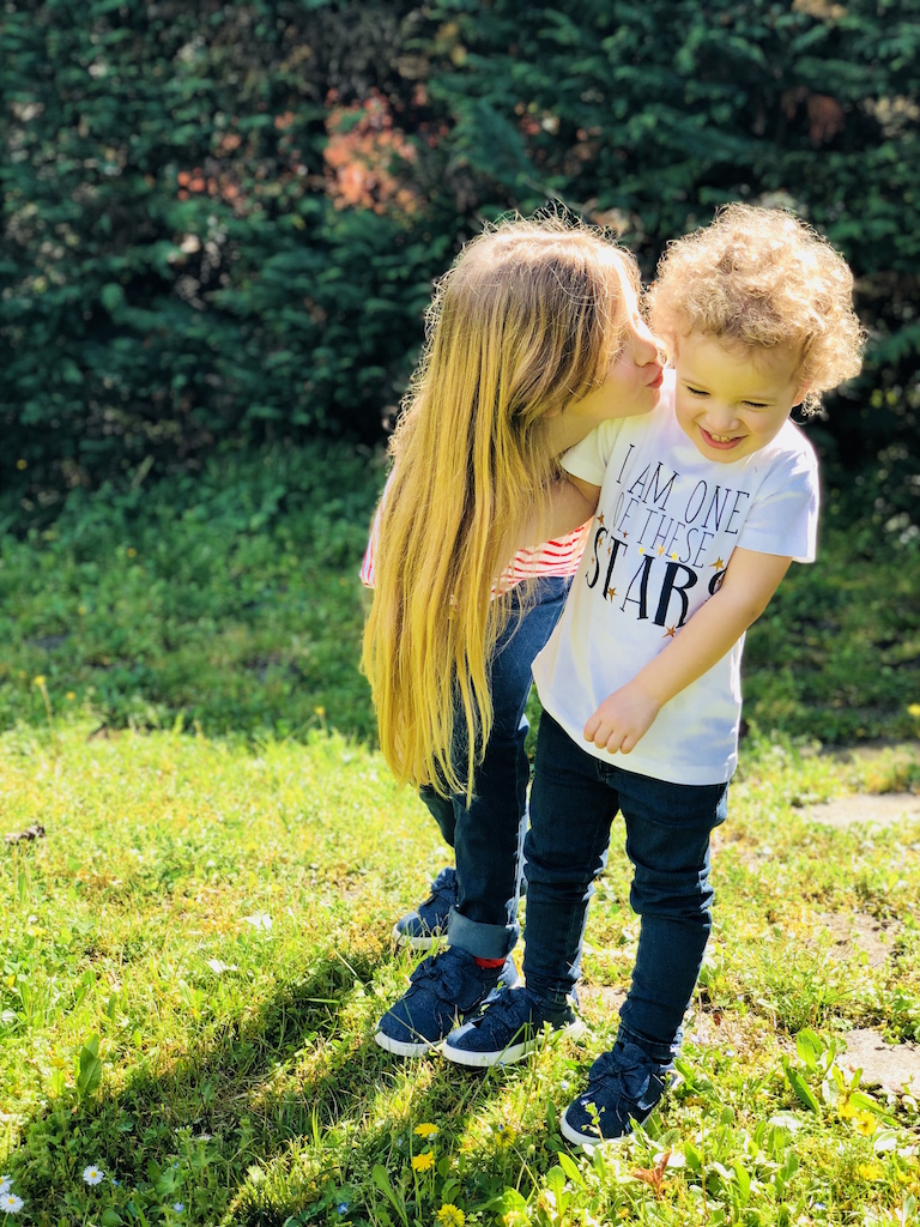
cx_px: 460
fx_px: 1843
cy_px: 614
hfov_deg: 28.0
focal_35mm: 52
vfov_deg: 36.8
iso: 16
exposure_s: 1/252
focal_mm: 6
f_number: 2.4
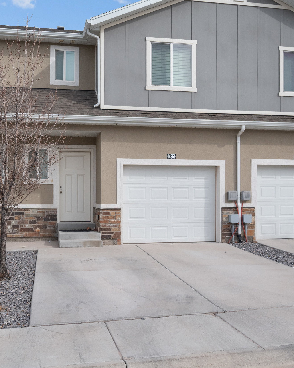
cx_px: 111
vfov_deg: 51.9
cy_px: 185
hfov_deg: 42.2
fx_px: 378
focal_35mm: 35
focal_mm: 24.5
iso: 800
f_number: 8
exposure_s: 1/640
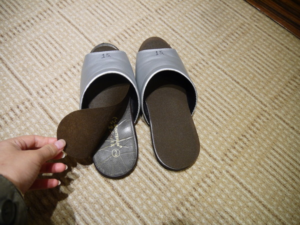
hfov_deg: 63.4
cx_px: 150
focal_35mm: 28
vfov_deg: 49.7
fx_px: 243
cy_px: 112
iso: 640
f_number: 3.5
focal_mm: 14
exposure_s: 1/60
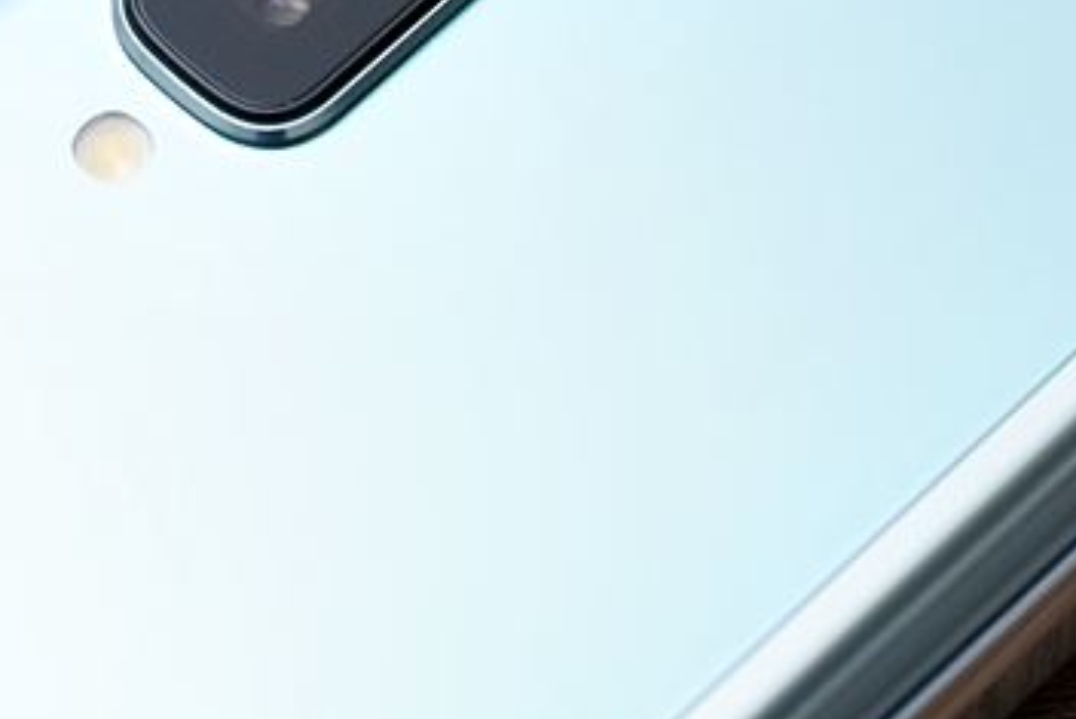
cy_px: 21
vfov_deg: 3.3
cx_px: 636
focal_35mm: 414
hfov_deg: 5.0
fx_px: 12379
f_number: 5.6
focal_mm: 135
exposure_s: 1/125
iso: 800
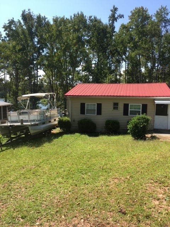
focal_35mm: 29
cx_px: 85
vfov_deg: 61.7
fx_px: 190
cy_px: 114
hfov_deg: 48.2
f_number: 2.2
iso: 25
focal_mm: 4.15
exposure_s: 1/793
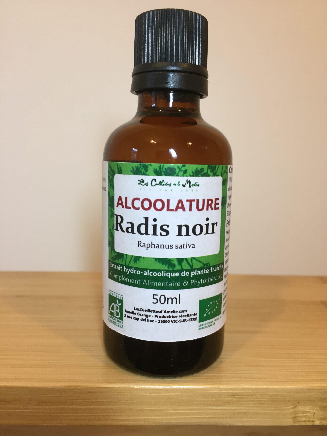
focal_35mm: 29
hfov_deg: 48.2
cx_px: 164
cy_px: 218
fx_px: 365
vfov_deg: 61.7
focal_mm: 4.15
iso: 64
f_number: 2.2
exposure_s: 1/33
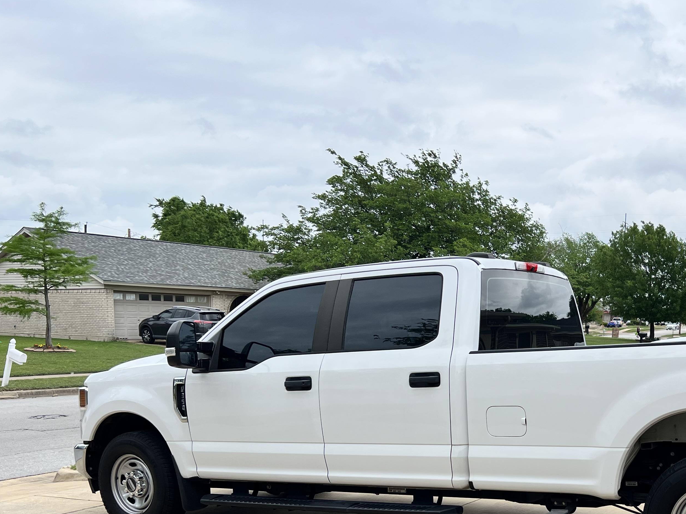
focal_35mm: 42
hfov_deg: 42.9
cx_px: 539
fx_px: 832
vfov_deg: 33.4
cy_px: 410
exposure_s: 1/3704
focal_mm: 5.7
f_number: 1.5
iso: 50
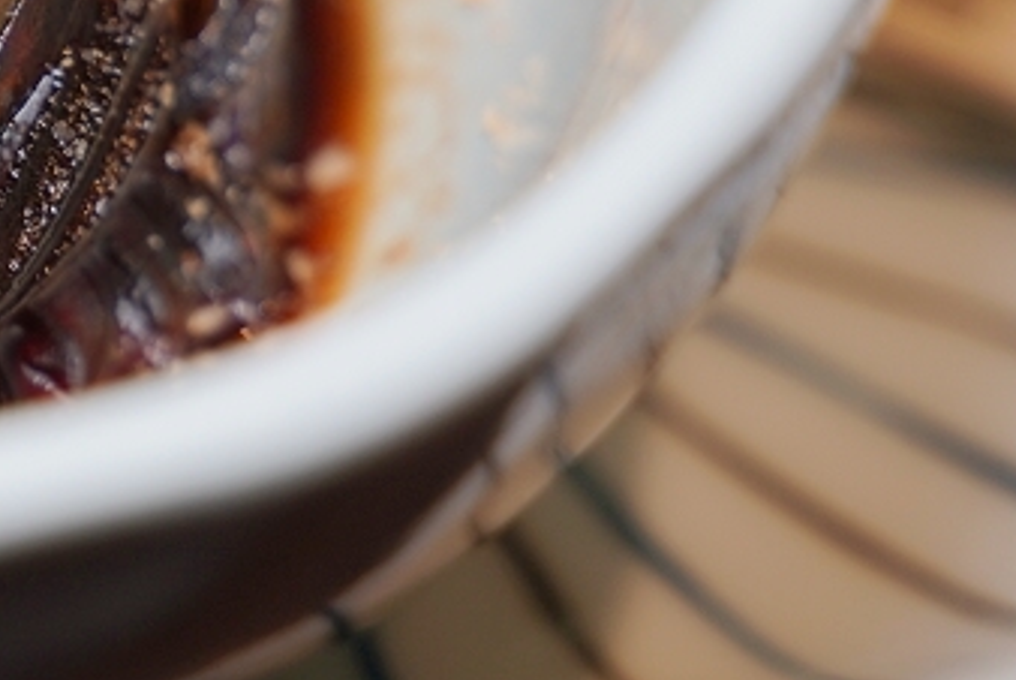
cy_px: -181
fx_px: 7513
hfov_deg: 7.6
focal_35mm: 266
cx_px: -316
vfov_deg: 5.2
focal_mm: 75
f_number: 4
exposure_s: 1/80
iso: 200
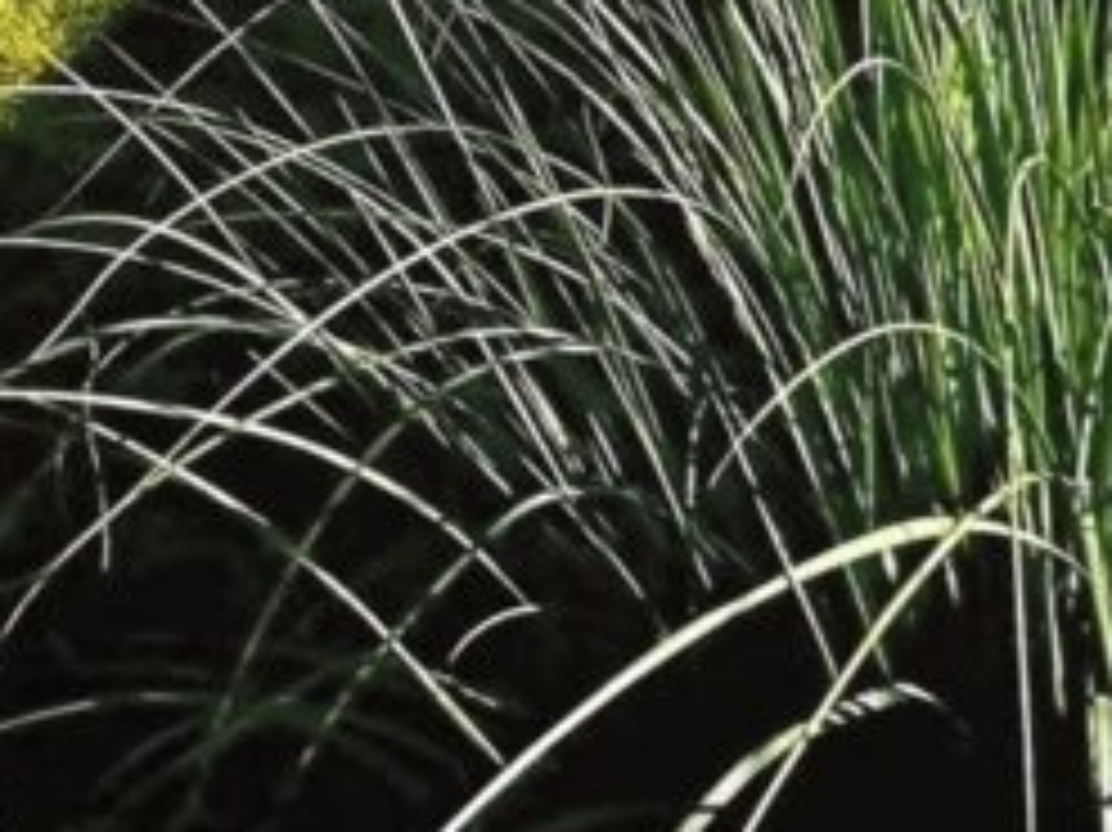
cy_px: -1156
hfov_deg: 23.4
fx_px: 2183
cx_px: -513
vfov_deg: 14.4
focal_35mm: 68
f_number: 2.4
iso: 32
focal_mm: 1.54
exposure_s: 1/1179
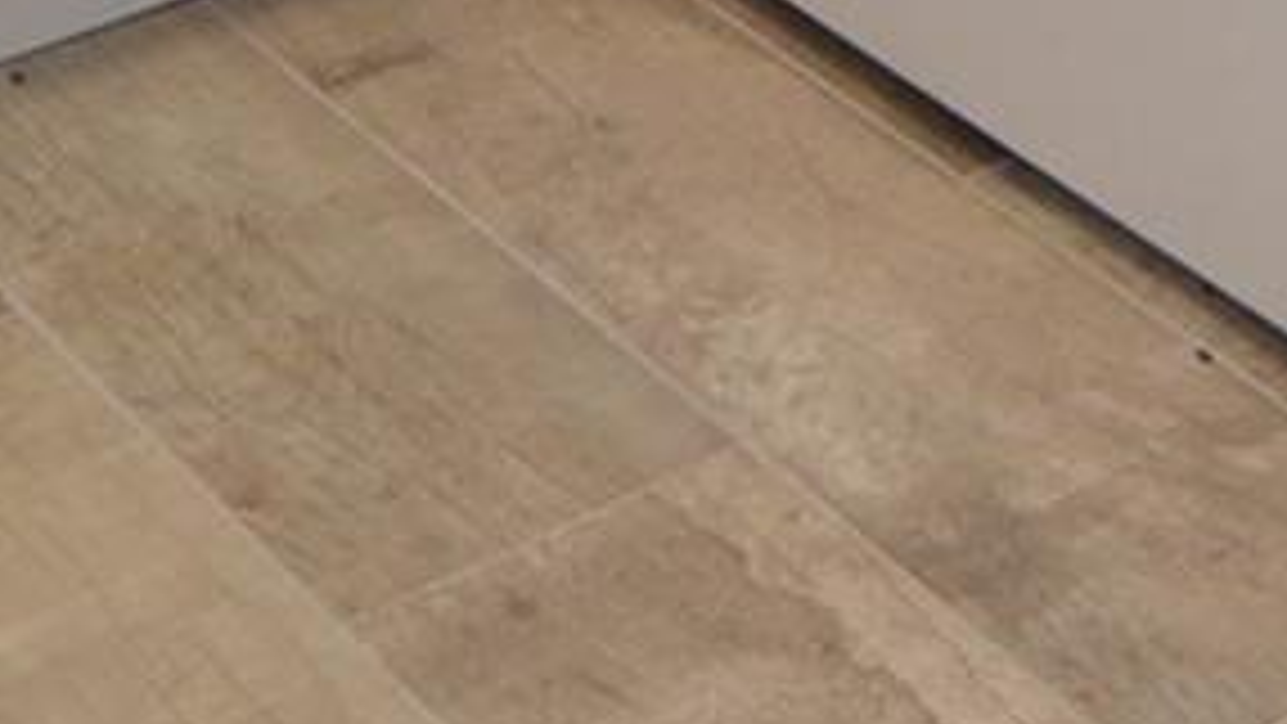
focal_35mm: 124
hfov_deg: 15.3
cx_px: 2192
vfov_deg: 7.5
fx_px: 4224
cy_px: -2017
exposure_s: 1/100
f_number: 5
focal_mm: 11
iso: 400
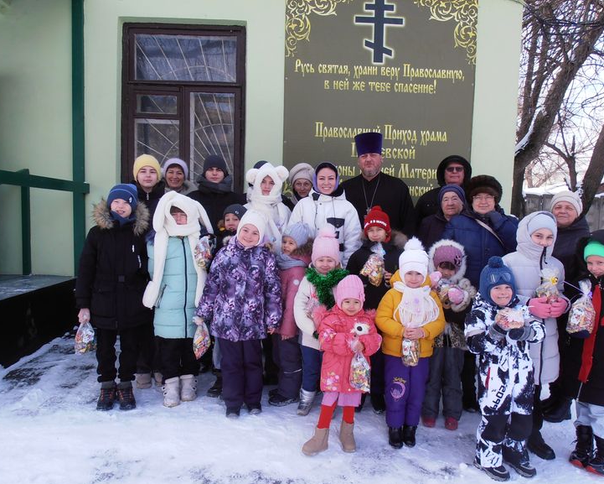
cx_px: 324
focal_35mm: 26
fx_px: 465
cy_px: 251
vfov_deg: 54.9
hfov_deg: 65.9
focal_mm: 4.2
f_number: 7.9
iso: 80
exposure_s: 1/40
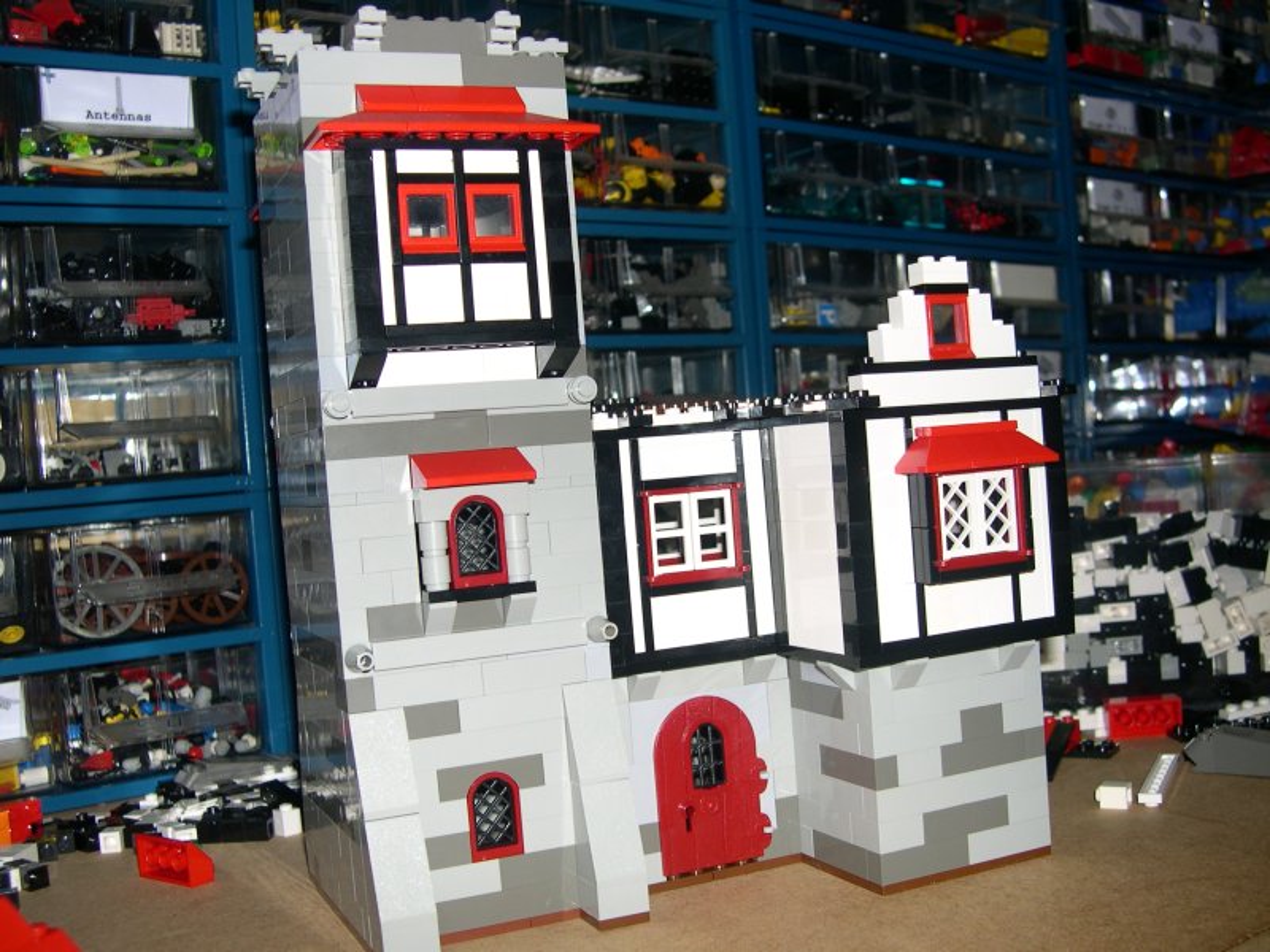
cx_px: 635
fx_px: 1394
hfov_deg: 49.0
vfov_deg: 37.7
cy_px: 476
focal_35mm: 38
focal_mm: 8
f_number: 2.8
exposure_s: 1/60
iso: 100
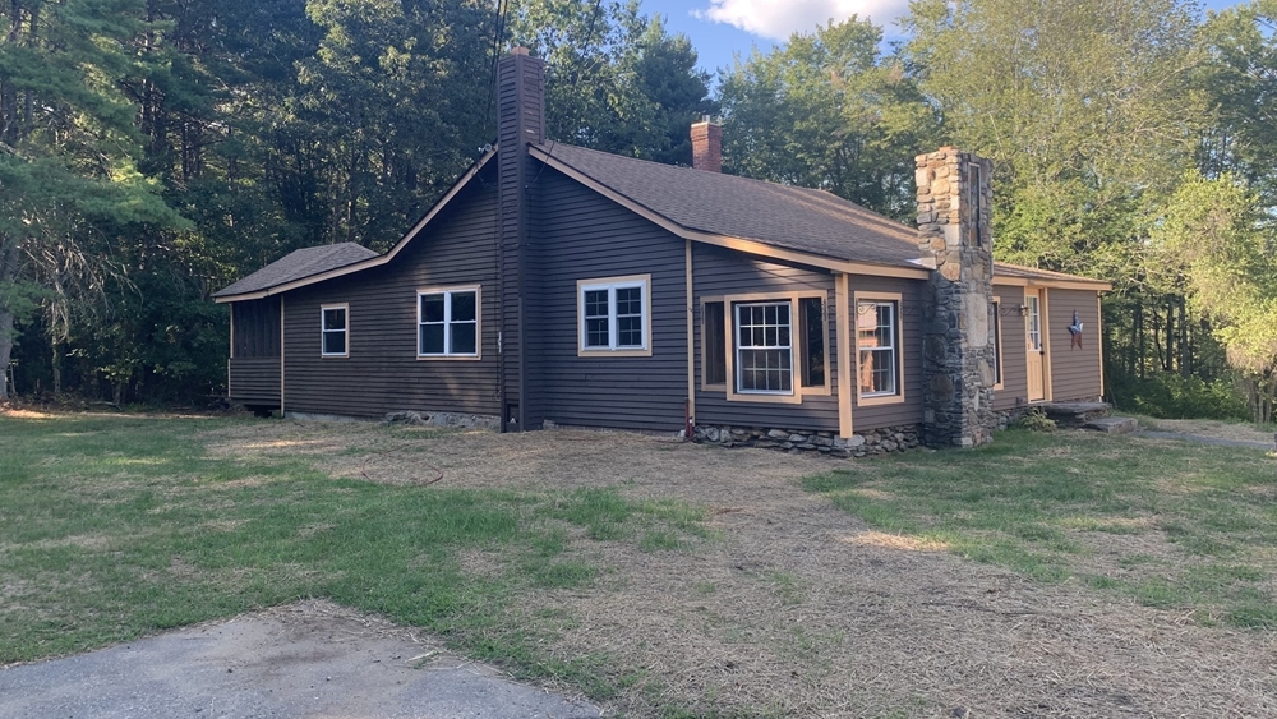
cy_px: 310
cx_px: 627
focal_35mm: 29
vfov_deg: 40.1
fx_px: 982
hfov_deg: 66.0
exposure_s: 1/257
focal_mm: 4.25
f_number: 1.8
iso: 25
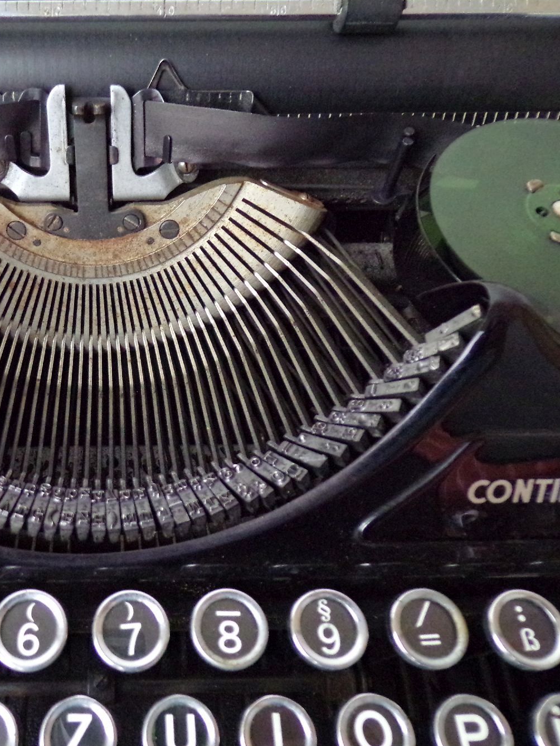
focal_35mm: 33
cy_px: 372
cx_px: 122
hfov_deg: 41.3
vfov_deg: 55.4
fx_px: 712
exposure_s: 1/60
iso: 800
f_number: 3
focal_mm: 4.3
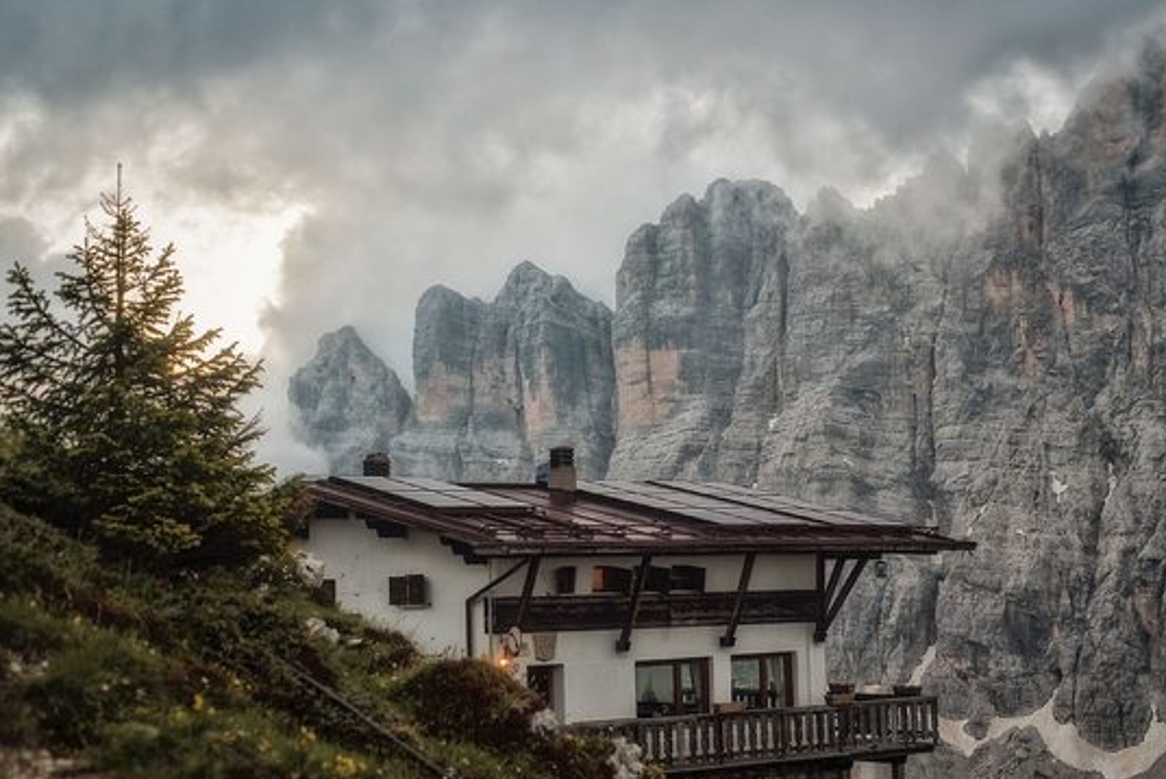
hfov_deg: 35.6
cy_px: 412
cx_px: 646
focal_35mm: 56
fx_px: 1815
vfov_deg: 24.2
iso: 400
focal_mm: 50
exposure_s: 1/125
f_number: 4
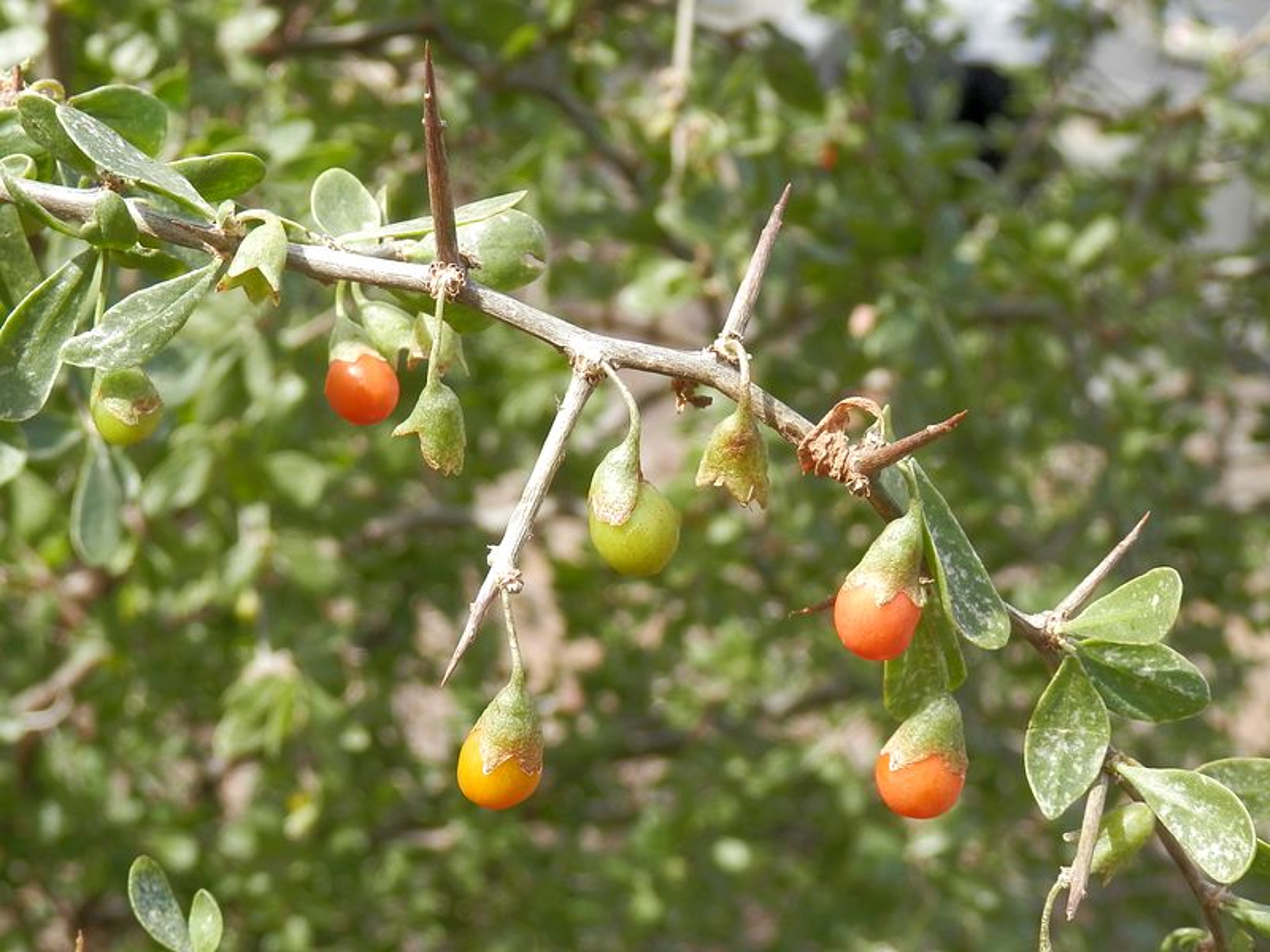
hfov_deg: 29.4
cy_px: 476
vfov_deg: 22.3
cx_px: 635
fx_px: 2421
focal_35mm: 66
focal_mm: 11.9
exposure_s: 1/250
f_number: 4.4
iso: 80
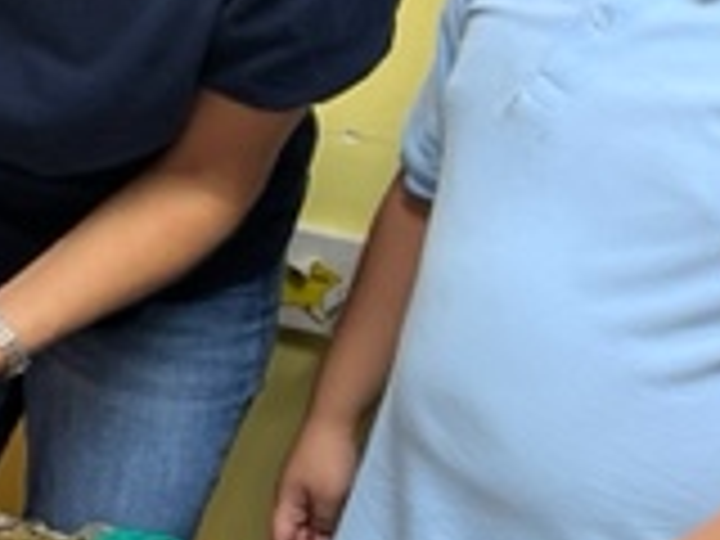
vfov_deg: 14.1
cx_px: -194
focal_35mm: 104
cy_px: 36
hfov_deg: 17.8
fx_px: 2163
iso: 125
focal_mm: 5.1
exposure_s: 1/120
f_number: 1.6
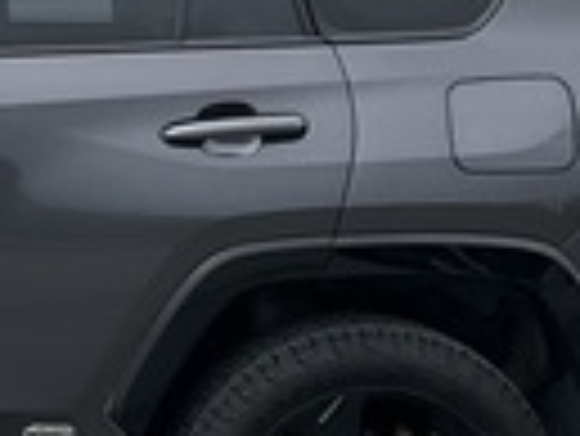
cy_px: 202
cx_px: -328
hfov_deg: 12.9
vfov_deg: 10.3
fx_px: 2415
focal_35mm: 144
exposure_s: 1/749
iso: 25
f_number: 1.8
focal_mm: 3
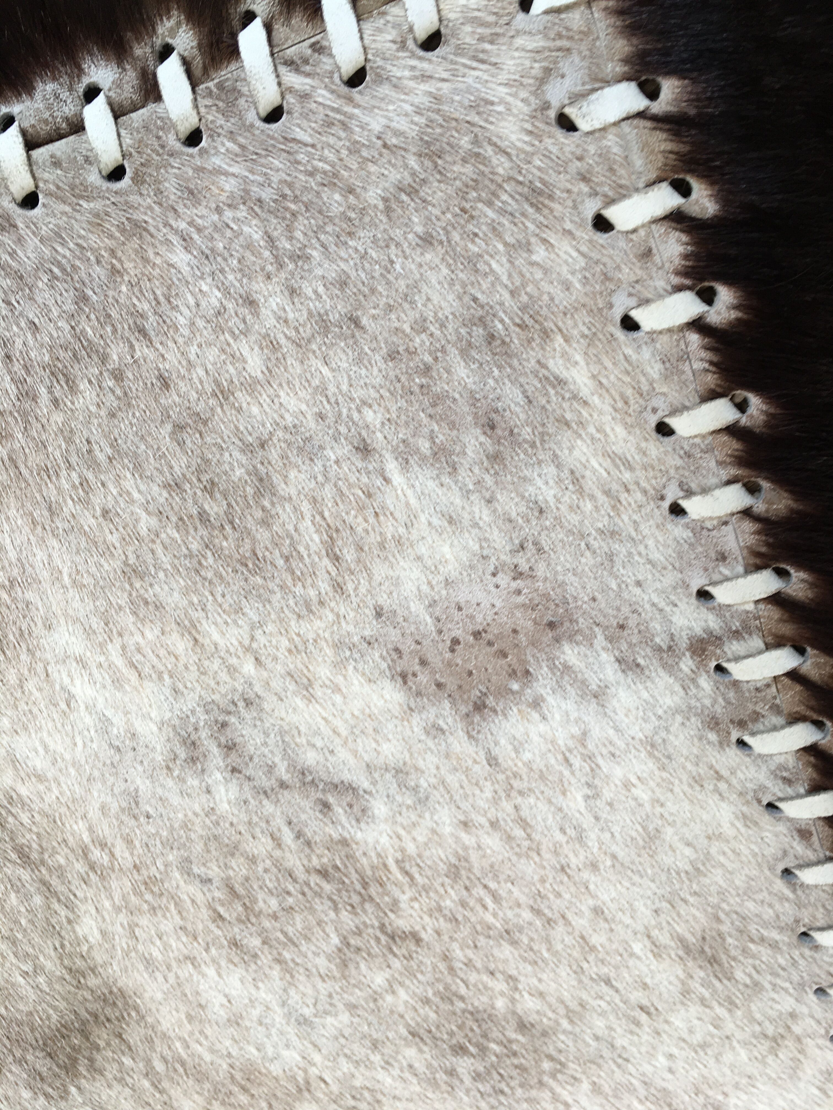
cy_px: 555
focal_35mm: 29
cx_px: 416
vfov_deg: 61.7
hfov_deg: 48.2
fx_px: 930
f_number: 2.2
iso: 32
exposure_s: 1/50
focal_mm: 4.15
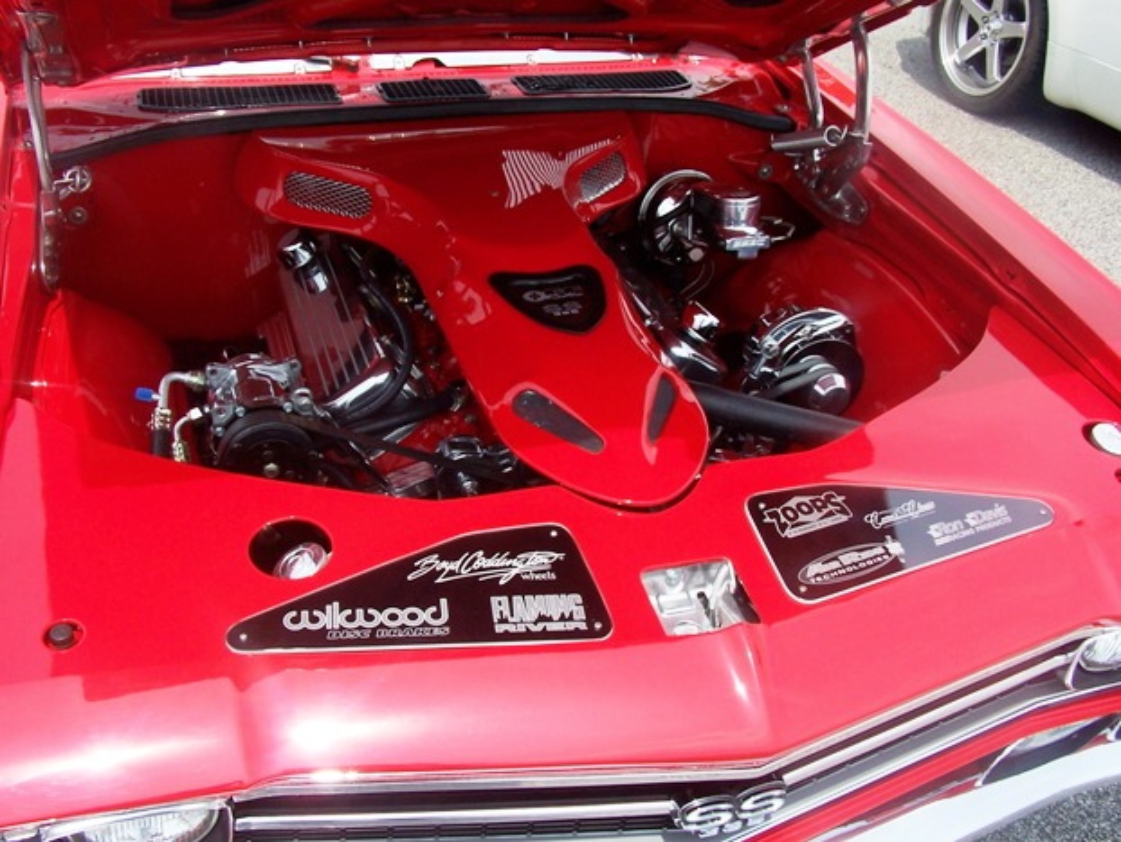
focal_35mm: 38
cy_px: 421
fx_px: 1231
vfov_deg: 37.7
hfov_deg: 49.0
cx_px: 560
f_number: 5.6
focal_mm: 6.3
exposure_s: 1/350
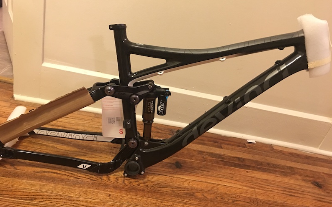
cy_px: 104
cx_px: 166
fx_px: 281
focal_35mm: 31
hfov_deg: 61.2
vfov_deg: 40.6
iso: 64
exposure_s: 1/4
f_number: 2.2
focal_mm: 4.15
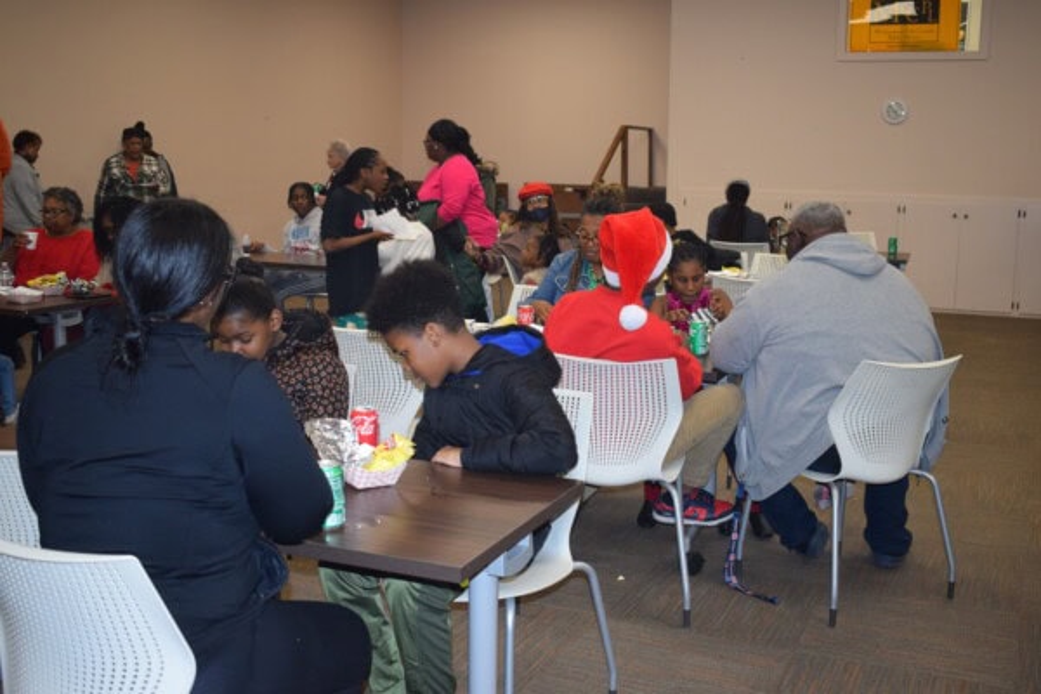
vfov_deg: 33.0
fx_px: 1171
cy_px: 347
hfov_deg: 47.9
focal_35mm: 40
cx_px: 520
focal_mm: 27
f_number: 4.5
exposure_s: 1/80
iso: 800
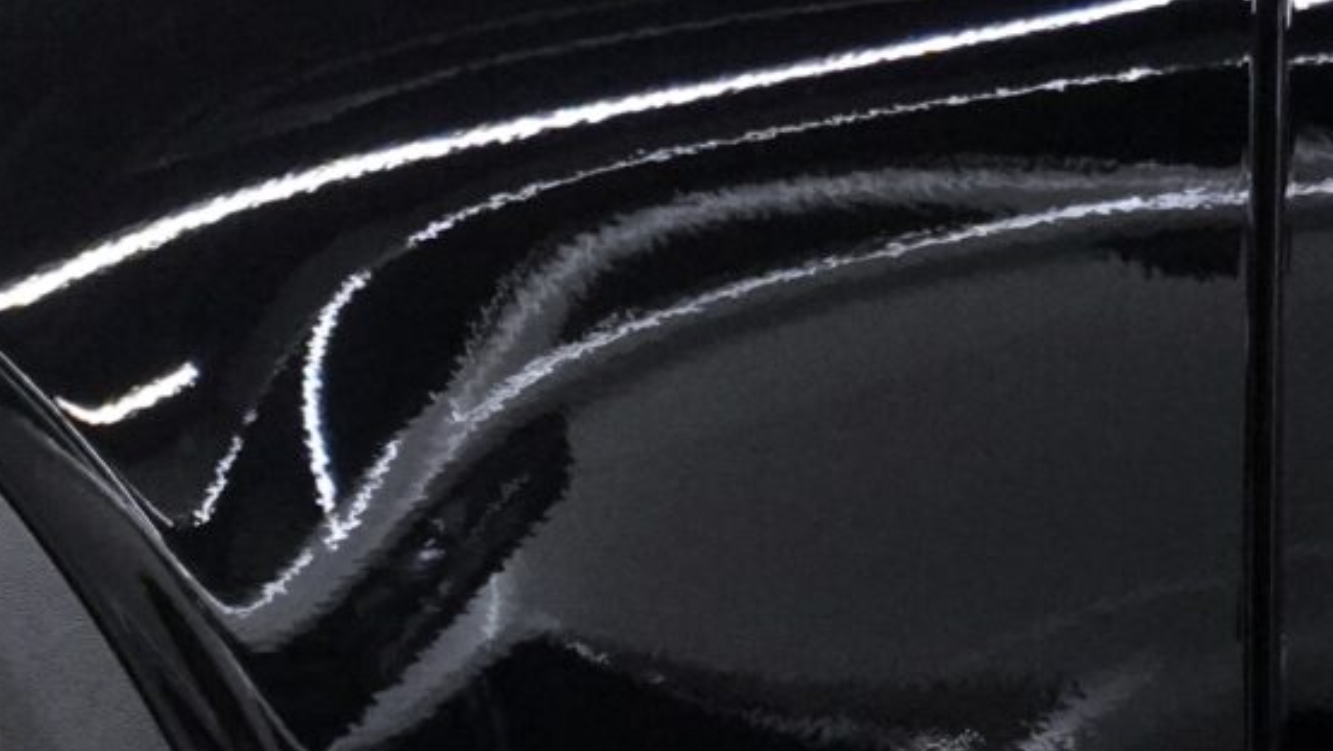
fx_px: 6414
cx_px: -1670
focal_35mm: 181
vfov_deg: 6.5
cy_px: 1513
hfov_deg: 10.5
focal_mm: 25
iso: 5000
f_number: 4.5
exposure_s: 1/160
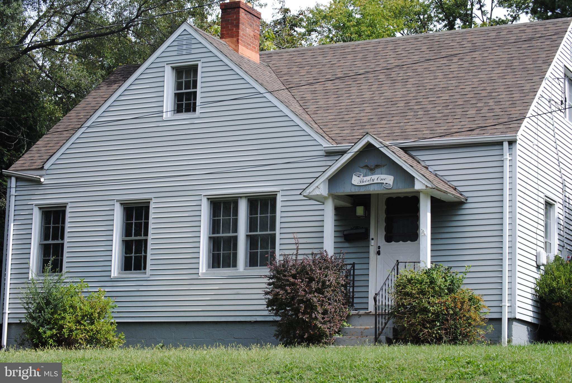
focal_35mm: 82
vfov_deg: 16.6
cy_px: 192
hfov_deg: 24.6
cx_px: 286
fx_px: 1312
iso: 100
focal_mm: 55
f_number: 8
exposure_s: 1/250
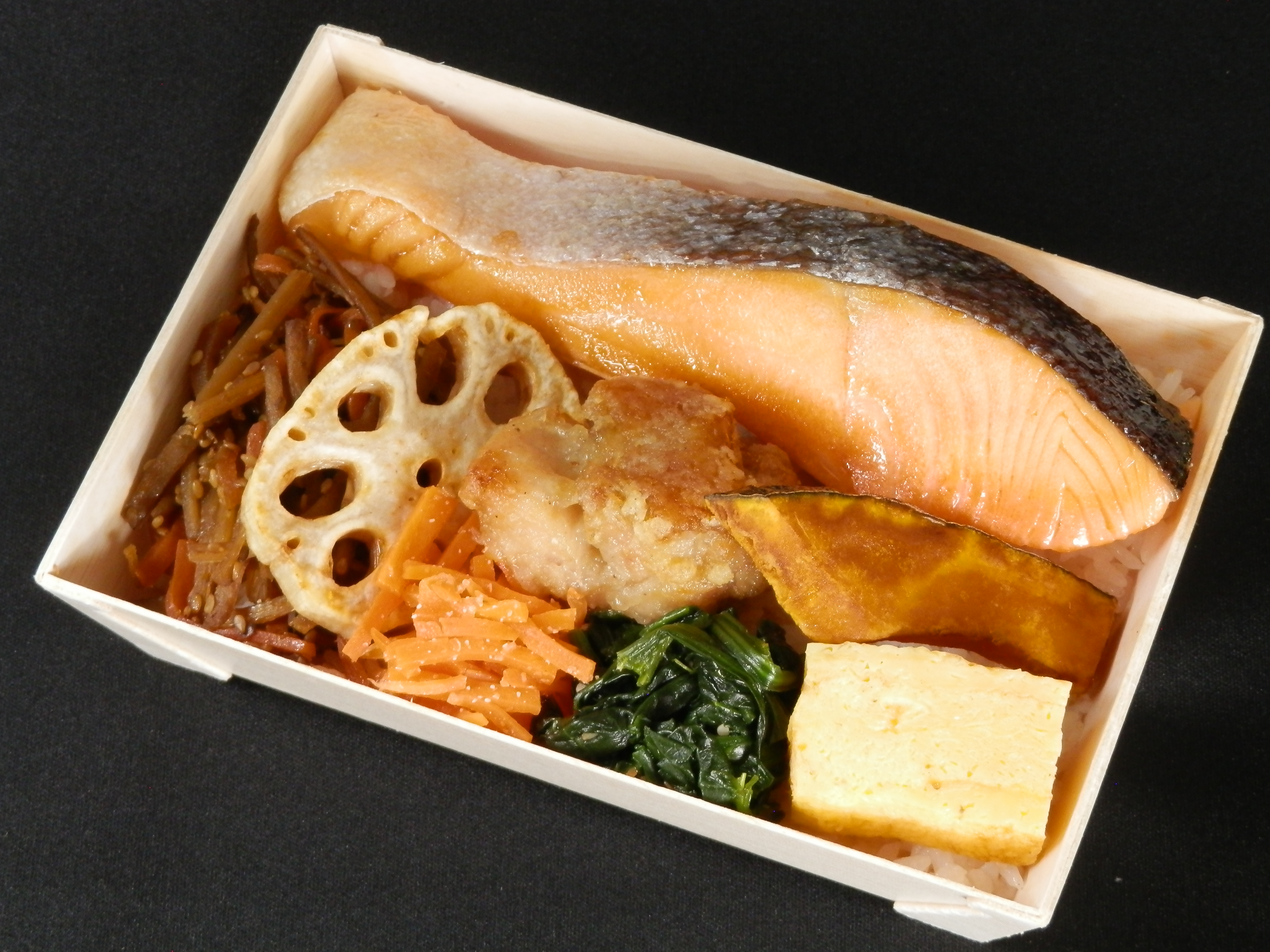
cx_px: 635
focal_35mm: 97
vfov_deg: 15.2
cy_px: 476
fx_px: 3559
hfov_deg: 20.2
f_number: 4.9
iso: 200
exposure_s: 1/4
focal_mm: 17.3
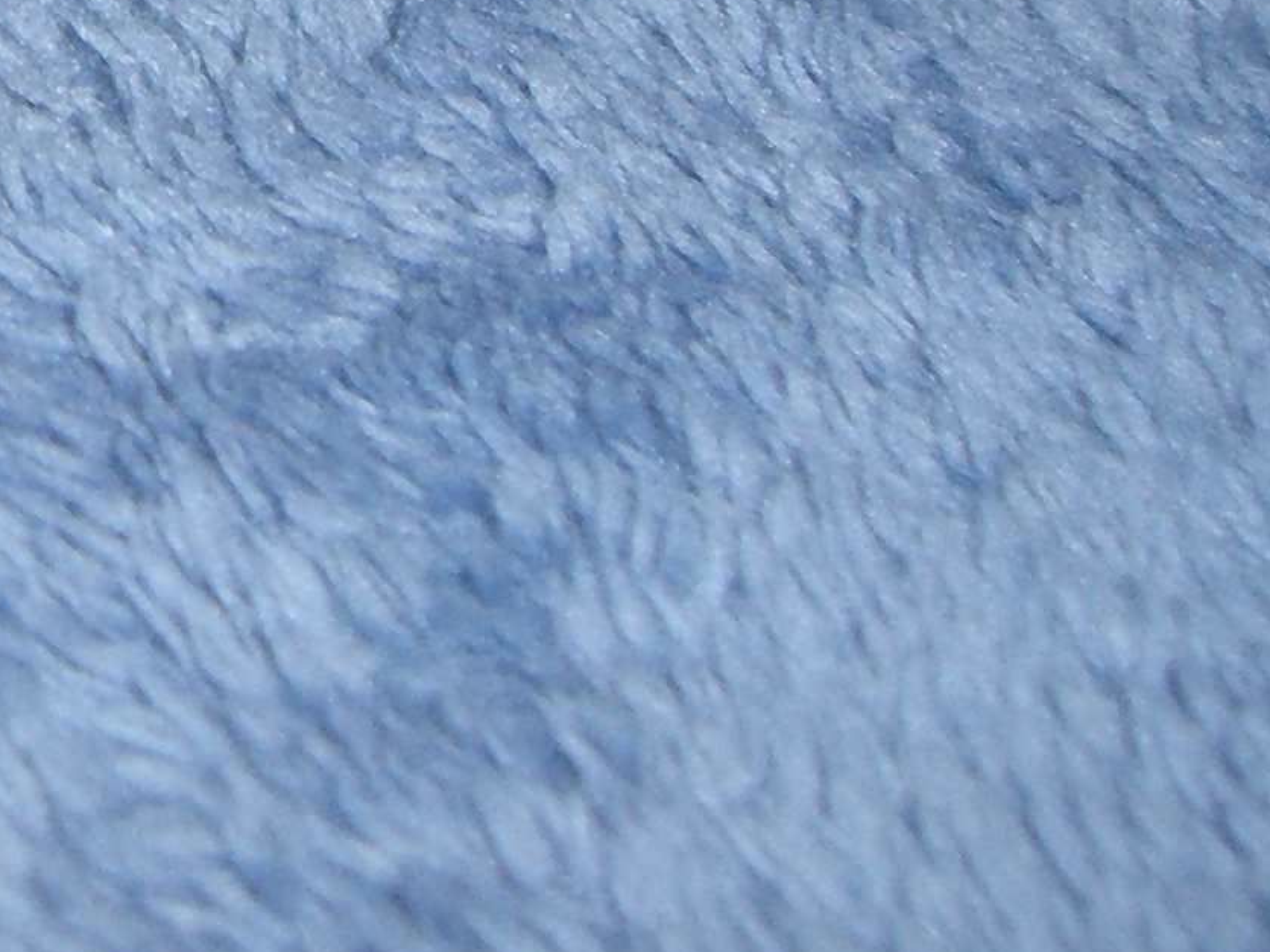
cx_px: -378
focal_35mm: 128
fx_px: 4696
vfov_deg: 11.1
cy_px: -484
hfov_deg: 14.7
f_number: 2.7
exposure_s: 1/60
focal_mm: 6.2
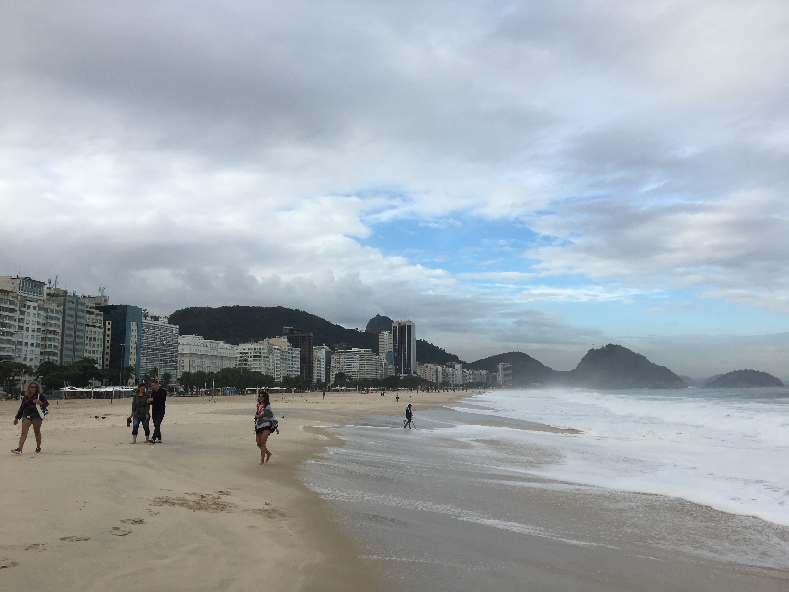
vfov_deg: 48.2
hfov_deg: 61.7
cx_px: 394
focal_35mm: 29
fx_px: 661
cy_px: 296
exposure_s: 1/1261
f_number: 2.2
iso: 25
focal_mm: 4.15
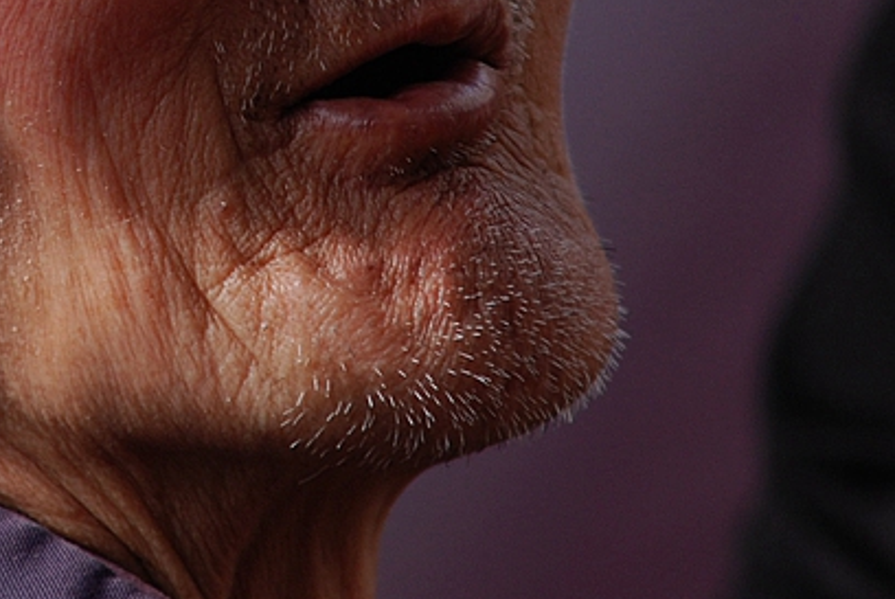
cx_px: 158
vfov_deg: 1.7
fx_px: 19661
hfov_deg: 2.6
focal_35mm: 790
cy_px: -34
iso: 200
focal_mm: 210
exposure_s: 1/200
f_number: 5
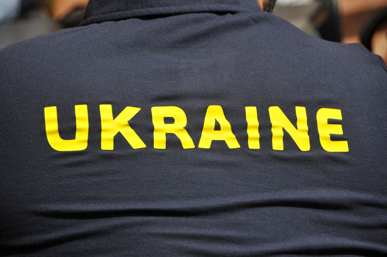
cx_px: 194
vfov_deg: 7.6
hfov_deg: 11.4
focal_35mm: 180
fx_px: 1933
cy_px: 128
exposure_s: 1/125
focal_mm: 120
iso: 200
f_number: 5.6
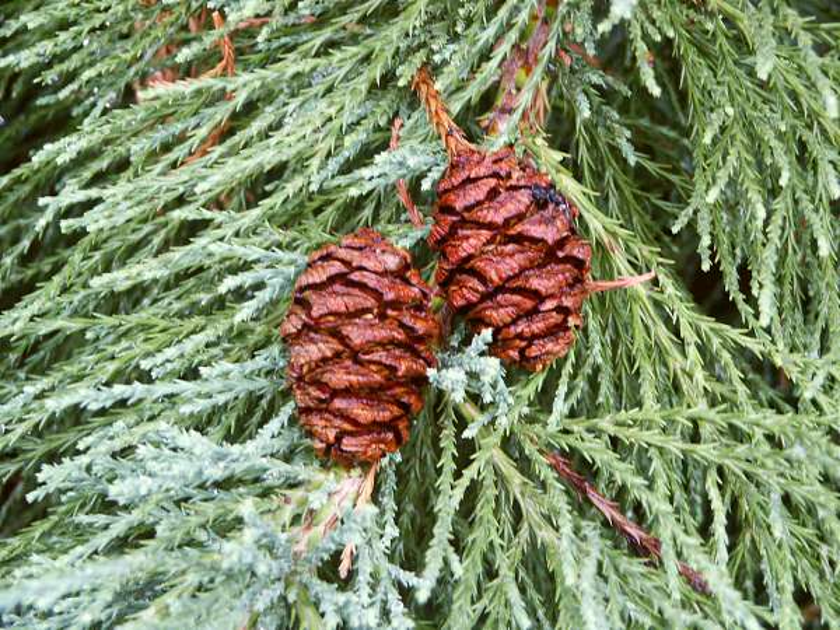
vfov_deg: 14.0
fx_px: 2572
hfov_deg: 18.5
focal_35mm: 106
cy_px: 315
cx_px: 420
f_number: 3.6
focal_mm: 21.53
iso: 200
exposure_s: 1/45
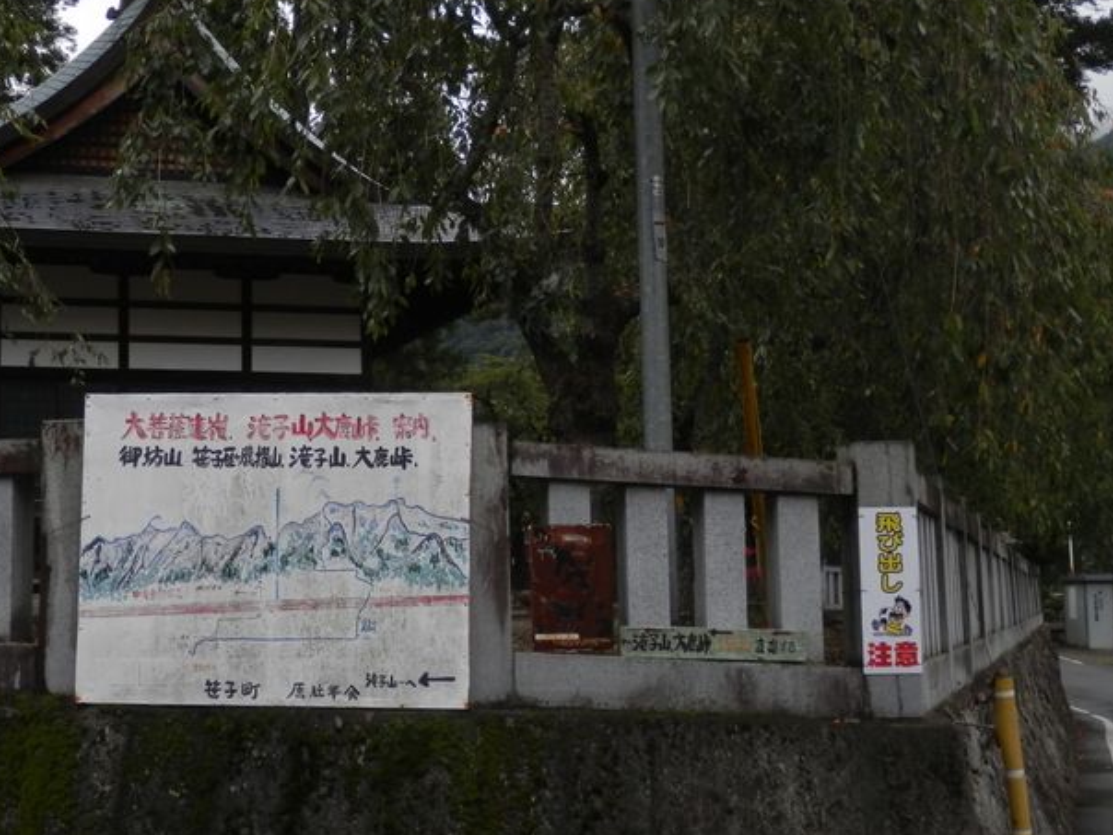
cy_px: 407
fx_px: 1704
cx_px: 418
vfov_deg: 27.5
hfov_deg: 36.0
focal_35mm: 53
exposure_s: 1/200
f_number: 3.7
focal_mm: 7.3
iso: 80
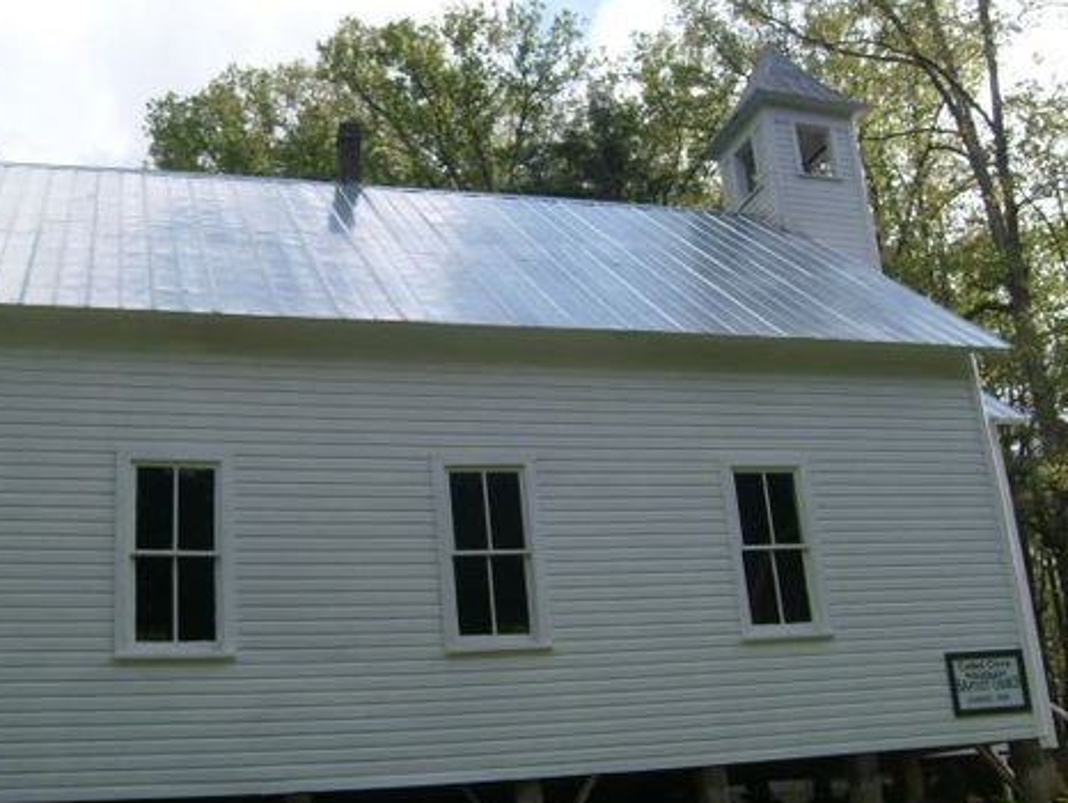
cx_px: 469
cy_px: 452
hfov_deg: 46.7
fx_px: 1235
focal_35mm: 40
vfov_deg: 35.9
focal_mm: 5.8
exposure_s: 1/125
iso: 80
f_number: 7.1
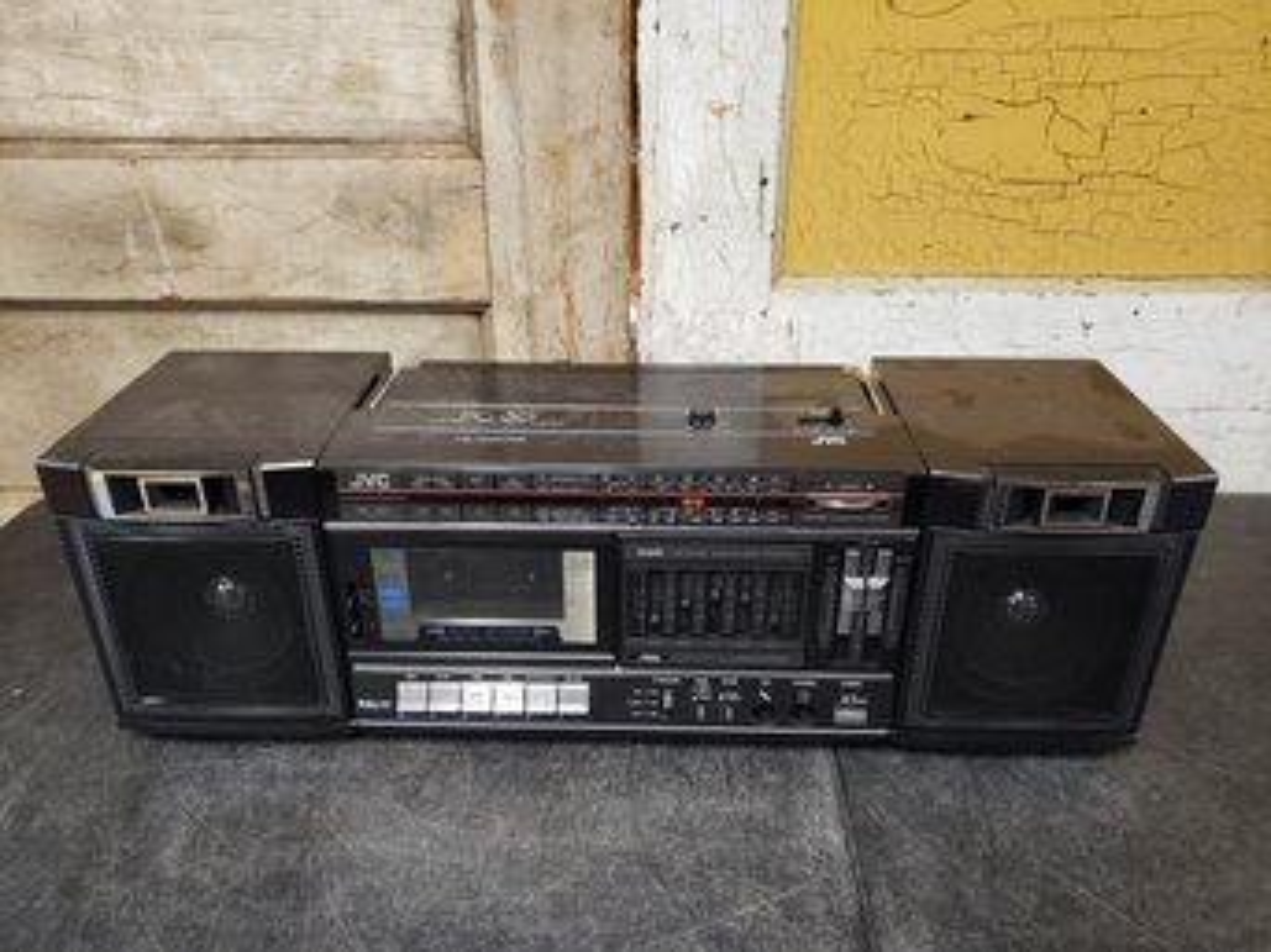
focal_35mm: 26
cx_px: 636
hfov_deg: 67.3
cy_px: 476
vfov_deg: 53.0
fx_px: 954
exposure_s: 1/30
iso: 250
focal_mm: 4.3
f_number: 1.5
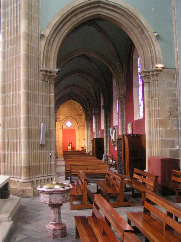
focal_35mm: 38
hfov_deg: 37.7
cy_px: 121
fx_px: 265
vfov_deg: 49.0
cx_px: 90
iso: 400
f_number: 2.8
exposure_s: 1/1.3
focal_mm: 5.8
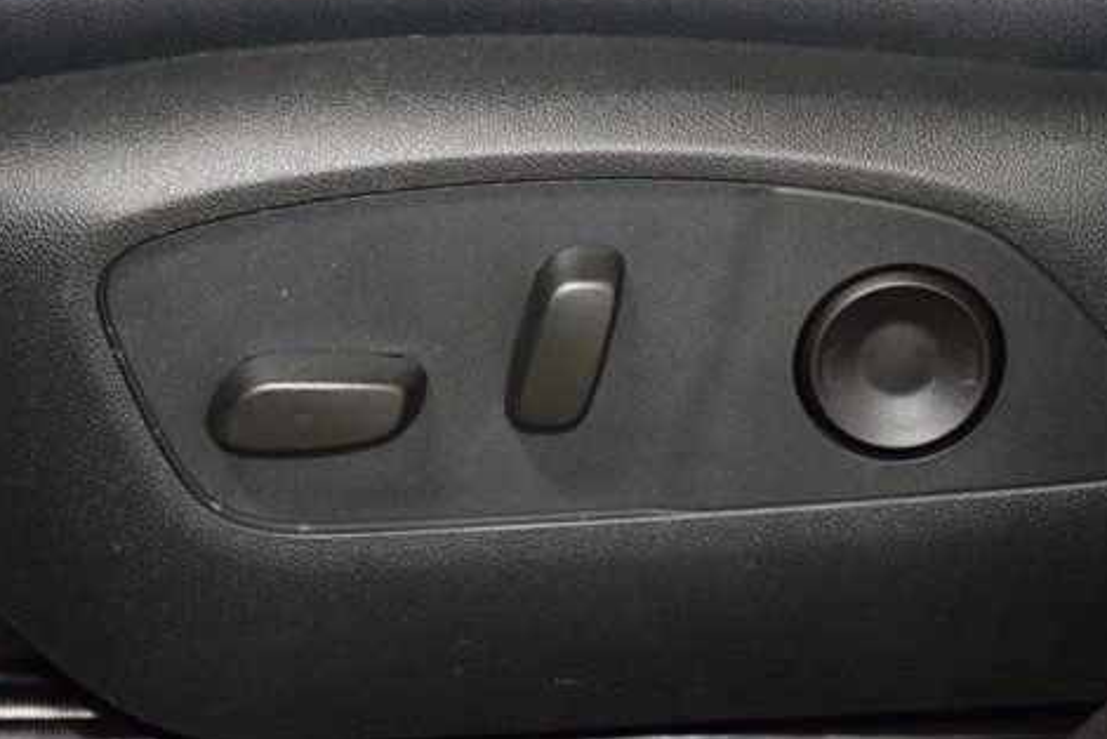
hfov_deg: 14.3
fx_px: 4400
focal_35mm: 143
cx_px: 615
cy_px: 352
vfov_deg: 9.6
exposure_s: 1/50
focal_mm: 70
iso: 3200
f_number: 4.5
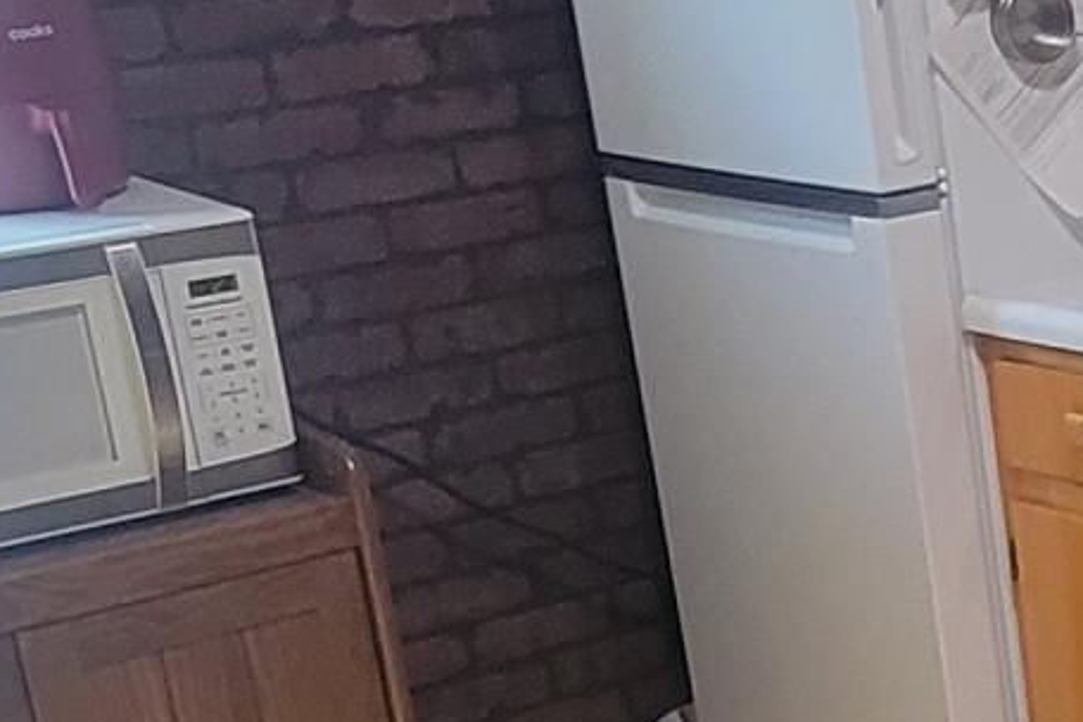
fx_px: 2677
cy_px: 710
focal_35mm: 89
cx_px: 1560
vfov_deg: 15.1
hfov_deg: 20.1
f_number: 2.2
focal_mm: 2.2
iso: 250
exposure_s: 1/60
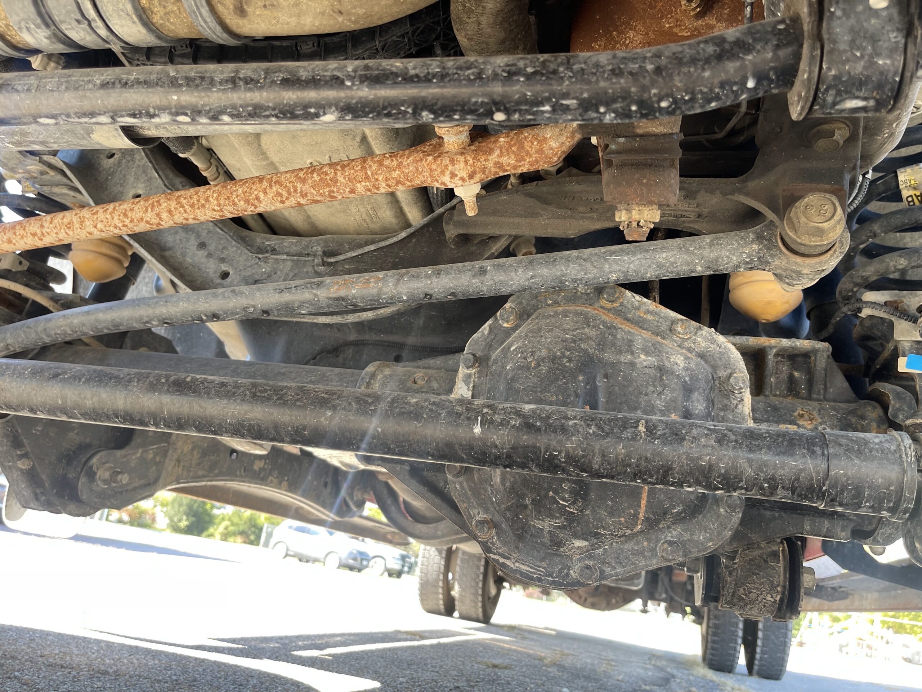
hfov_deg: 67.3
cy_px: 346
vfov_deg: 53.1
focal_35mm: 26
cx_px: 461
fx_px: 693
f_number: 1.6
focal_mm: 5.1
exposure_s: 1/121
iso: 80
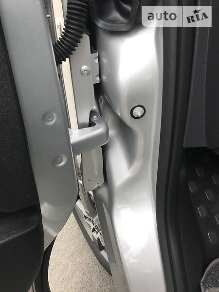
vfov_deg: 63.4
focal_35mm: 28
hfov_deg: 49.7
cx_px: 110
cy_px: 146
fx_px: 236
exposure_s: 1/235
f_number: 1.8
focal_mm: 4
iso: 20
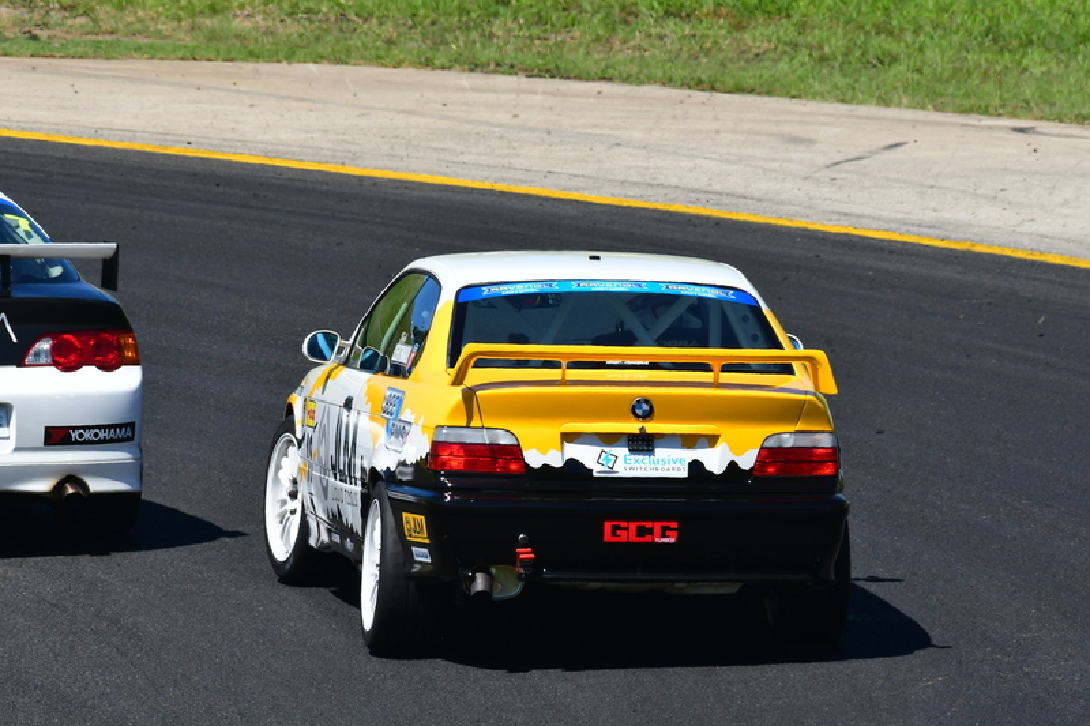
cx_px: 545
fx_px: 22702
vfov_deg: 1.8
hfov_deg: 2.8
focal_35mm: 750
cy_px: 363
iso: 500
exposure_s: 1/640
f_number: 13
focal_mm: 500
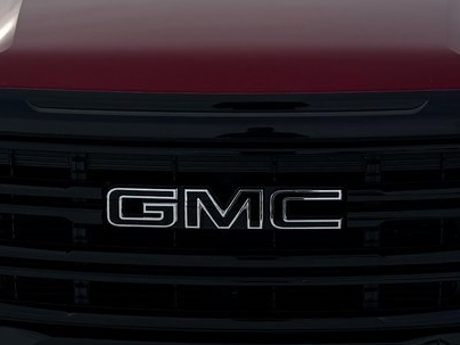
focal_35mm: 95
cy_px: 121
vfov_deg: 15.5
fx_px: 1262
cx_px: 212
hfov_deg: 20.6
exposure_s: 1/6410
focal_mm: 6.76
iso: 80
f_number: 1.78
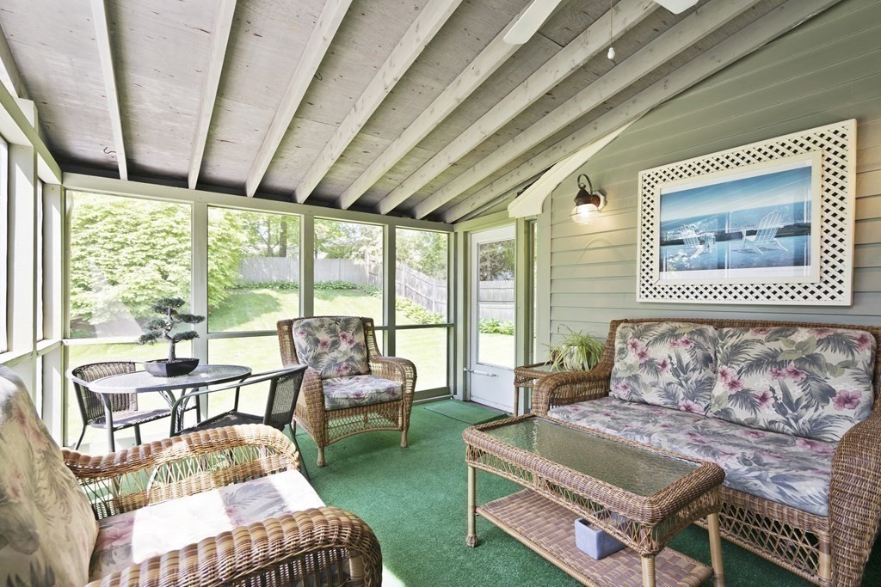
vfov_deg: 73.8
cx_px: 440
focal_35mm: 16
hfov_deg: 96.7
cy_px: 294
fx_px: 392
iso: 320
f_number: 6.3
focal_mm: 16
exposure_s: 1/25
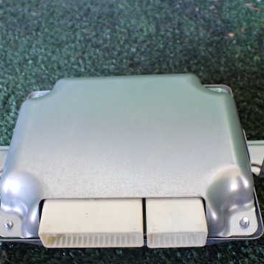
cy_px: 149
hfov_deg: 38.3
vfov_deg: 38.3
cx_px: 122
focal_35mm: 44
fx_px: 380
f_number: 2.3
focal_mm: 5.4
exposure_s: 1/125
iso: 800
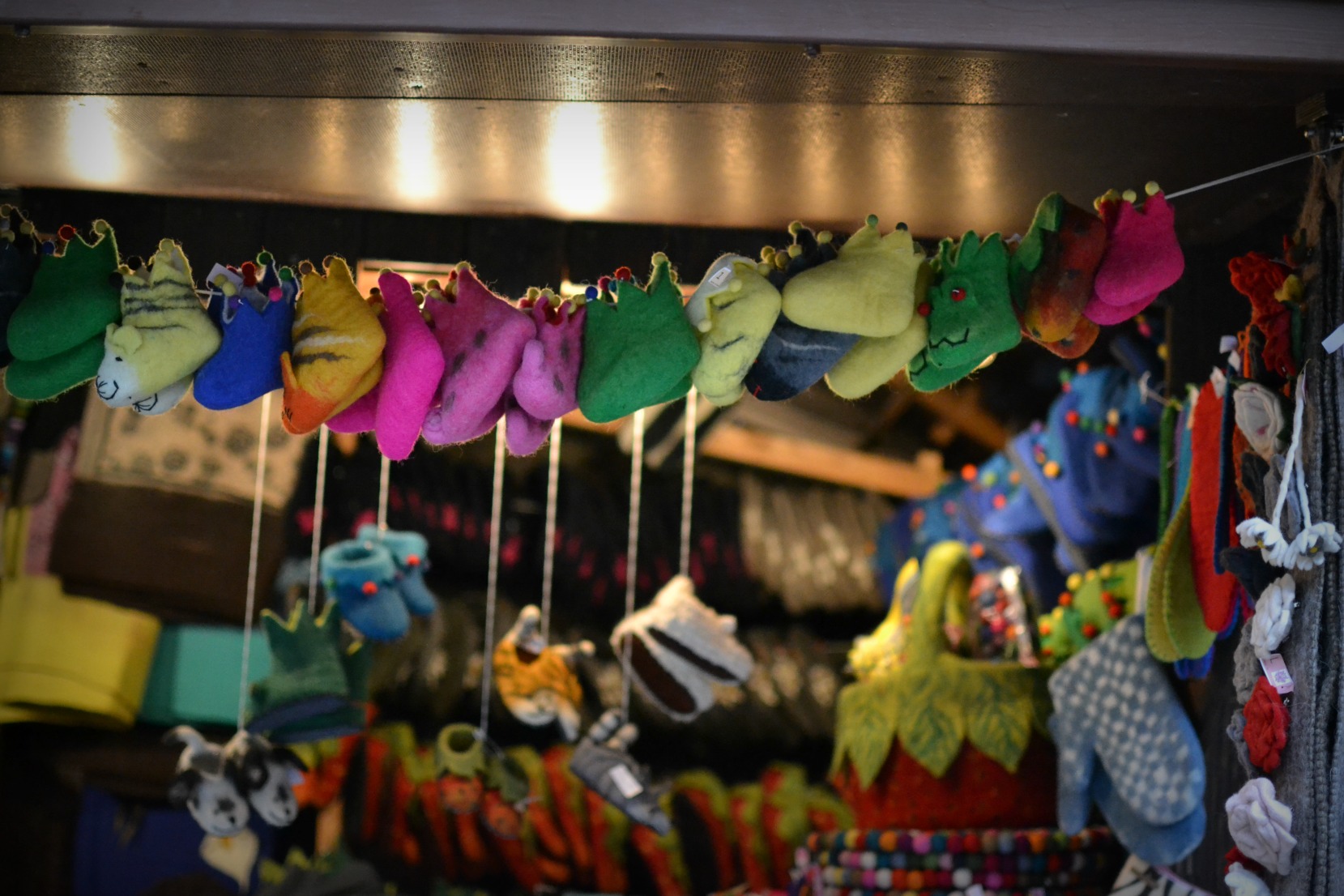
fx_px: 1960
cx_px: 672
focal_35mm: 52
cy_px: 448
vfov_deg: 25.8
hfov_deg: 37.9
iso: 3200
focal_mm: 35
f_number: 1.8
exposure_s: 1/1600
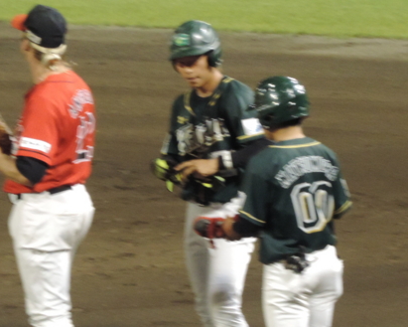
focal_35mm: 892
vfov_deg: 1.7
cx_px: 208
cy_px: 282
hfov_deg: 2.2
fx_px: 10774
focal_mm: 83.8
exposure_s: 1/40
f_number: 4.9
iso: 800
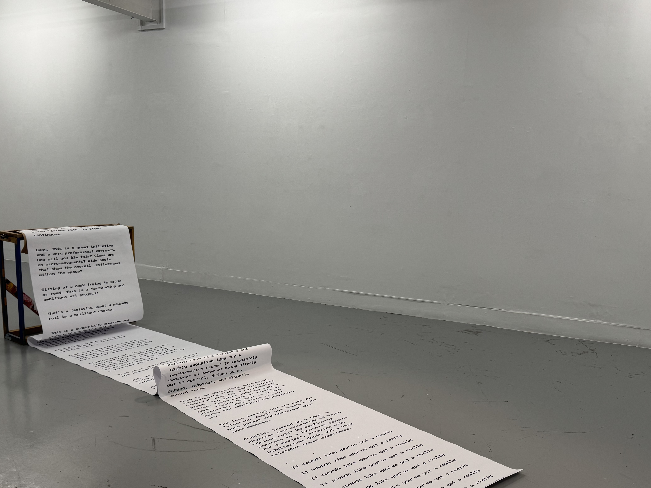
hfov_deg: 55.0
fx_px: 621
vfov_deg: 42.8
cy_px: 288
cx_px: 269
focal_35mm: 33
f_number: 1.78
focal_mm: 6.76
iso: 100
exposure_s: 1/100
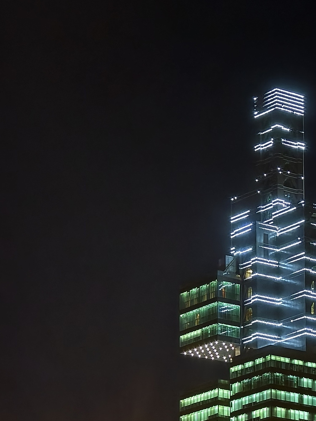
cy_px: 303
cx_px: 268
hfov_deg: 8.3
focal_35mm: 178
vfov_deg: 11.1
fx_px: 2167
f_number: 2.57
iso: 3200
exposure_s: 1/9.12
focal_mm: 13.3
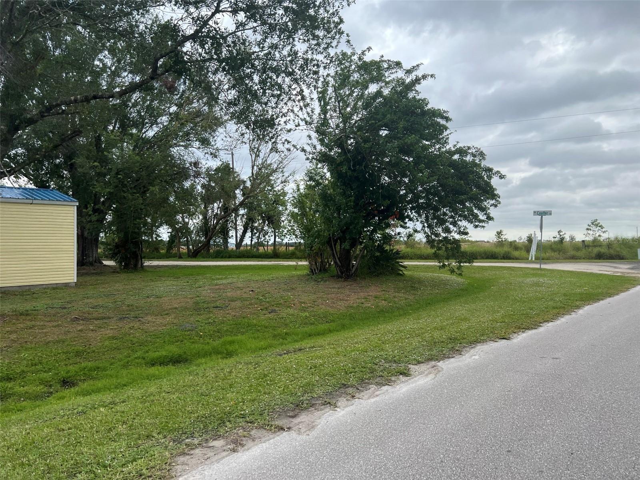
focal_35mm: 26
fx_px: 481
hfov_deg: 67.3
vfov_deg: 53.1
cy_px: 240
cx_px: 320
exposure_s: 1/1468
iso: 50
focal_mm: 5.7
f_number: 1.5
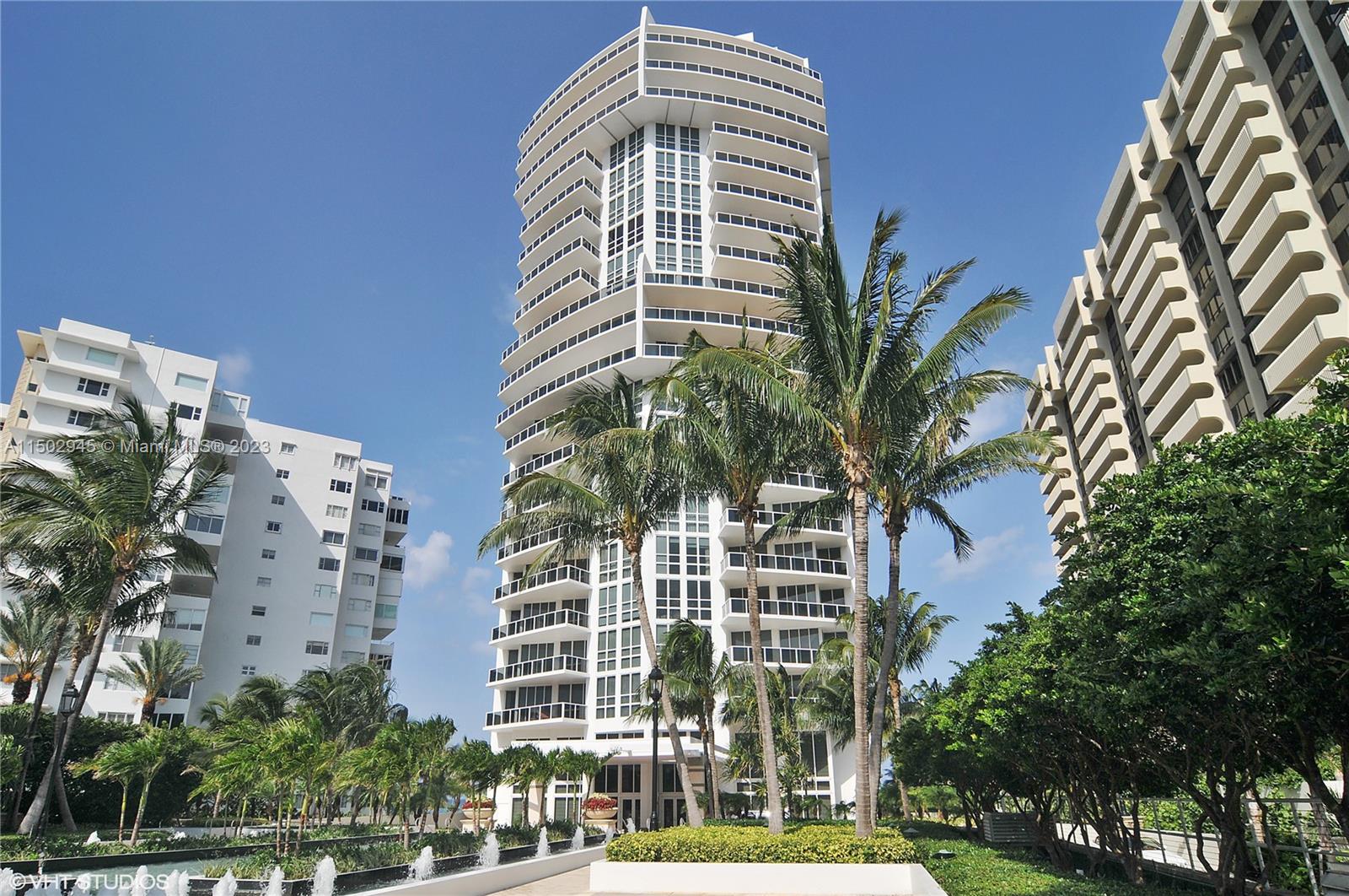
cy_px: 448
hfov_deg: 90.1
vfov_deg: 67.2
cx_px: 674
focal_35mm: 18
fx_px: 674
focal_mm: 12
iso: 200
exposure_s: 1/640
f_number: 8
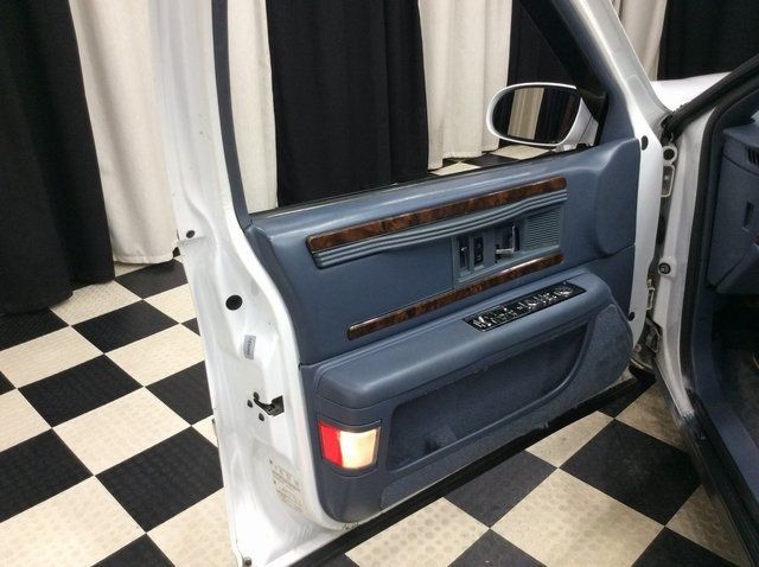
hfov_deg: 56.9
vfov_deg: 44.1
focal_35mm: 32
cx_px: 380
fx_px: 701
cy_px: 284
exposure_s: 1/25
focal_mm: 3.3
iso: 64
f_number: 2.4
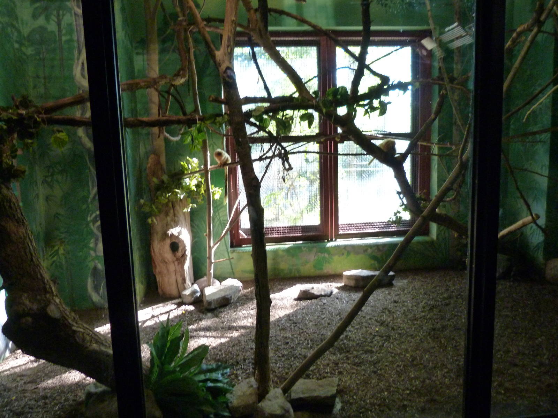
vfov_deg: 54.9
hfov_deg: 69.4
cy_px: 209
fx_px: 403
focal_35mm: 25
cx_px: 279
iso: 400
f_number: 2.8
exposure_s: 1/30
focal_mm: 4.5
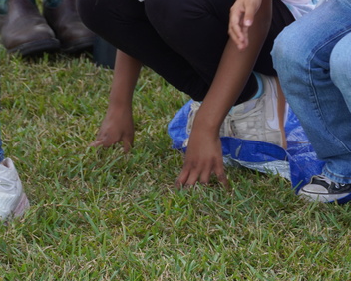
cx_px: 335
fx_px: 2297
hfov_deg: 8.7
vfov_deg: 7.0
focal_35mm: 221
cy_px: 2
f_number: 5
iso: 100
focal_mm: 54
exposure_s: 1/160
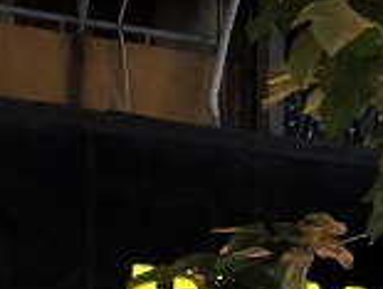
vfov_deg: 6.9
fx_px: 2262
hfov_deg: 9.5
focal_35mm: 204
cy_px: 674
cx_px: 482
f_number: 3.2
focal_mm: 22.3
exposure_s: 1/60
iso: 2500
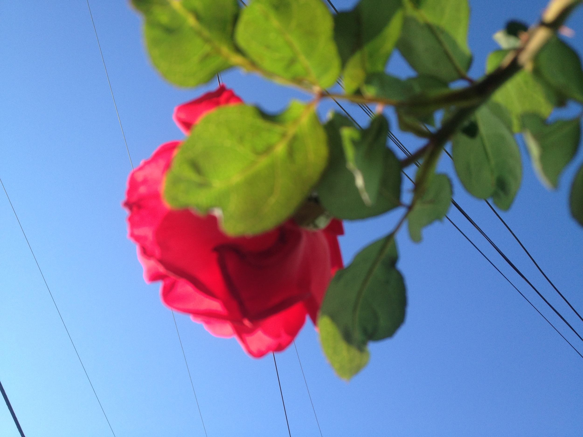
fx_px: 589
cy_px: 218
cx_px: 292
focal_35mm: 35
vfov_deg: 40.7
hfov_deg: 52.6
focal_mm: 4.28
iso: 50
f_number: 2.4
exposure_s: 1/552
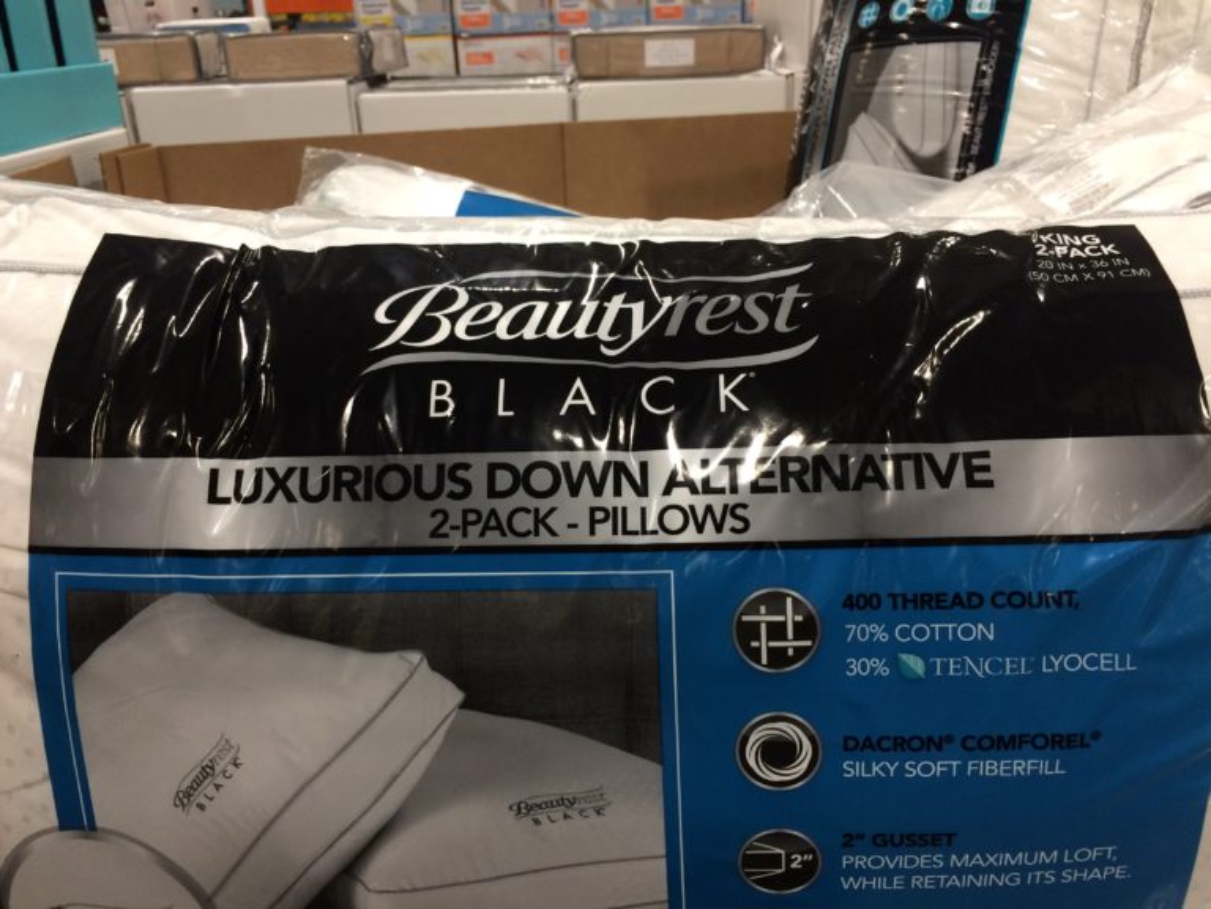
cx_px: 606
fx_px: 1015
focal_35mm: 29
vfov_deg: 48.2
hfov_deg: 61.7
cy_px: 454
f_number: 2.2
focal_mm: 4.15
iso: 80
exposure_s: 1/33
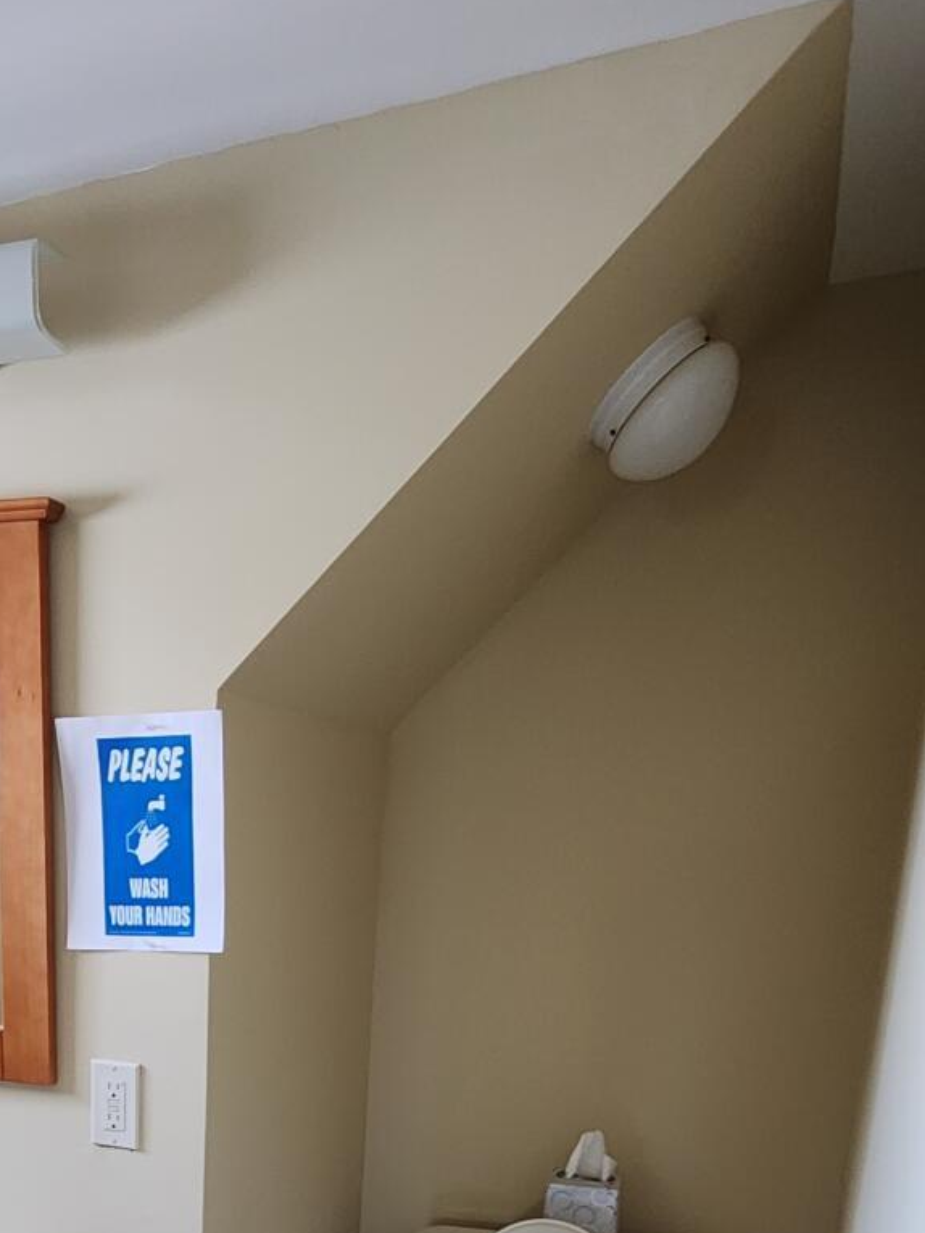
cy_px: 1167
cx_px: 253
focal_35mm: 34
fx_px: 1211
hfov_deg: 40.8
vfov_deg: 47.1
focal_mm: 2.2
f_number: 2.2
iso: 320
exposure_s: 1/30
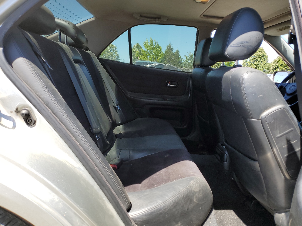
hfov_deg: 67.3
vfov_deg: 53.1
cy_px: 113
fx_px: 227
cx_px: 151
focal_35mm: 26
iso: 50
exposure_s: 1/667
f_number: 1.5
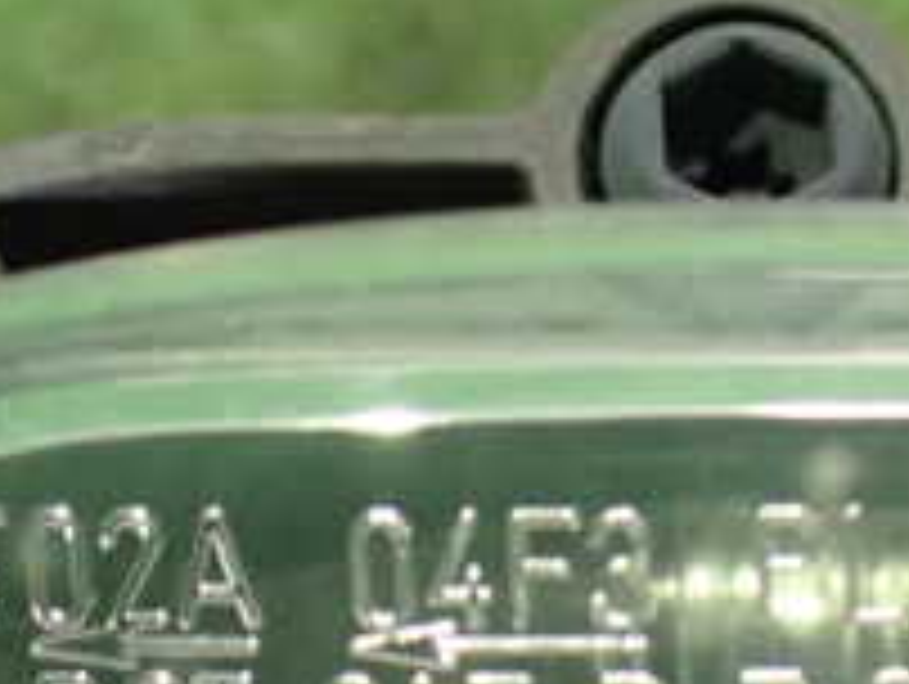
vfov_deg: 16.5
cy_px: 567
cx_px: 747
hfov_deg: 21.7
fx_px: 2340
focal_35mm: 89
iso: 1000
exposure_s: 1/30
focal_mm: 5.4
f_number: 2.3
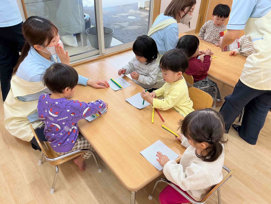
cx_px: 136
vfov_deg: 48.2
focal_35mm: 29
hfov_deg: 61.7
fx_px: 227
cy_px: 102
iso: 32
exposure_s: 1/120
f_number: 1.8
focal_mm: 3
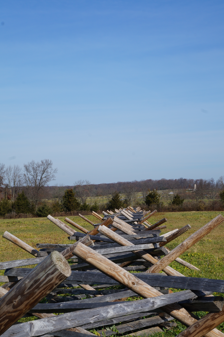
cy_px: 168
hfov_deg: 21.1
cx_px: 112
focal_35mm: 64
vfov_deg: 31.2
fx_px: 603
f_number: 16
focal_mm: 43
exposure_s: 1/125
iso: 100
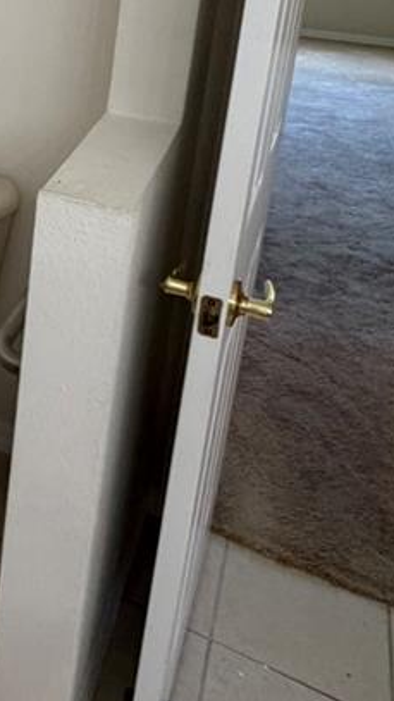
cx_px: -225
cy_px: 67
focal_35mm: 45
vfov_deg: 41.7
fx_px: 836
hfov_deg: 21.5
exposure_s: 1/60
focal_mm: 2.22
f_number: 2.2
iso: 250
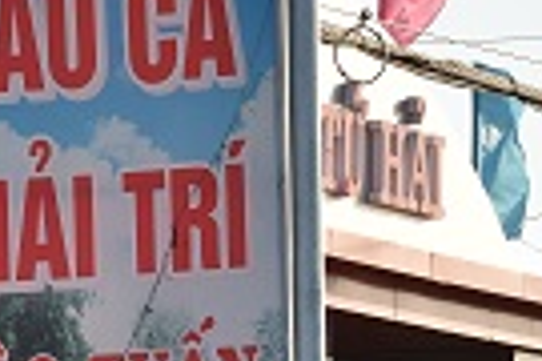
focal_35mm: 468
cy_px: 766
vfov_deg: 2.9
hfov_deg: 4.4
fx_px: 7045
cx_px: 289
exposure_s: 1/250
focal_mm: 70
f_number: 8
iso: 100
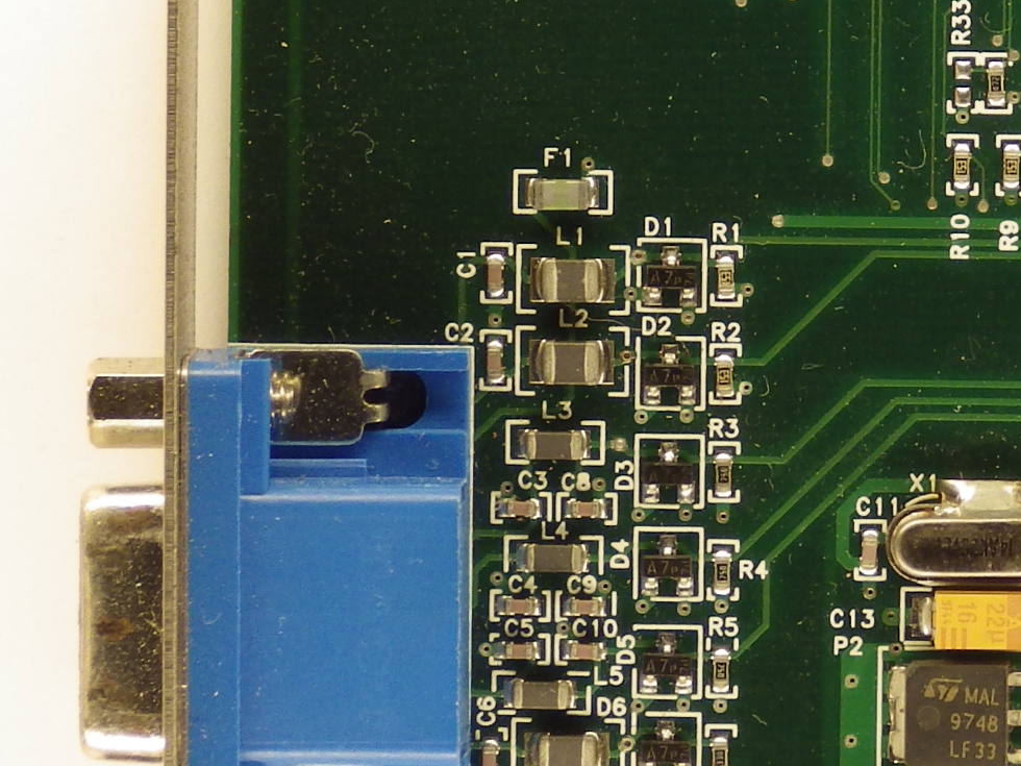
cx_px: 1567
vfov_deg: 2.8
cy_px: 474
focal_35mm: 530
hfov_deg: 3.7
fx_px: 15632
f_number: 5.3
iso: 100
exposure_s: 1/80
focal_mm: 30.4
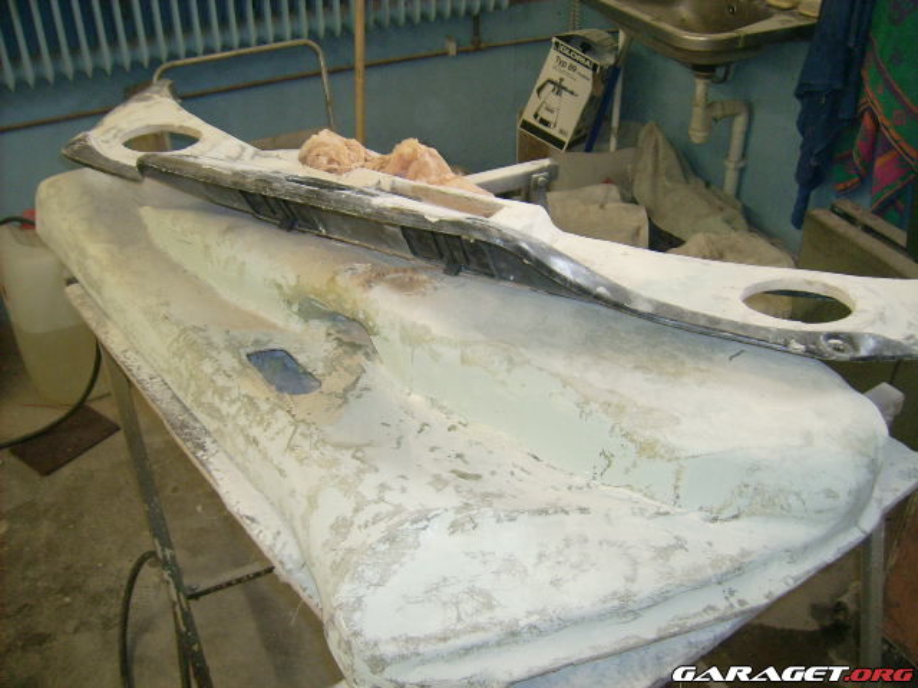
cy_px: 344
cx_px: 459
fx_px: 928
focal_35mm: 35
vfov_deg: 40.7
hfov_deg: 52.6
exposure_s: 1/60
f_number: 2.8
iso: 100
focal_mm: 5.95
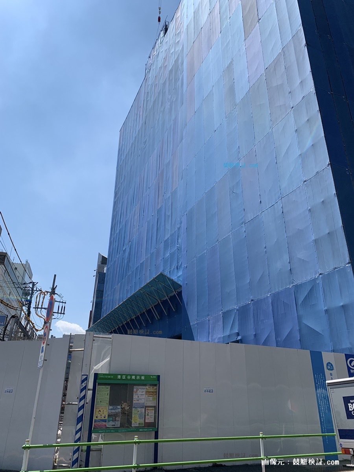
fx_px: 355
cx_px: 177
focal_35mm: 26
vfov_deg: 67.3
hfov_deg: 53.1
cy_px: 236
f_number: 1.8
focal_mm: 4.25
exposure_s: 1/3650
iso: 25
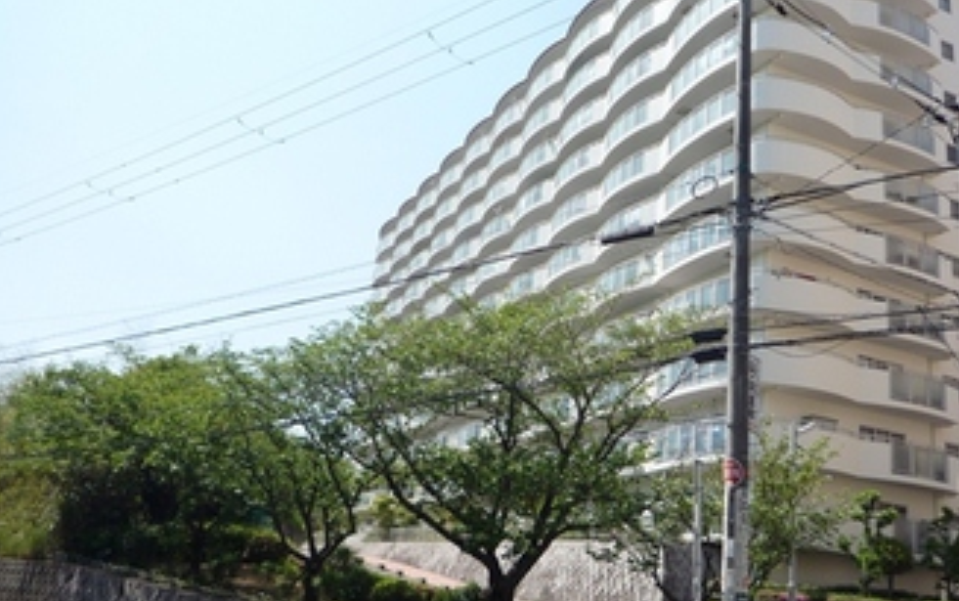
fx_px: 889
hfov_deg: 56.5
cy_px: 306
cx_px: 540
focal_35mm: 34
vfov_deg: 37.3
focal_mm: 4.4
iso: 100
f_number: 4
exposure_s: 1/800
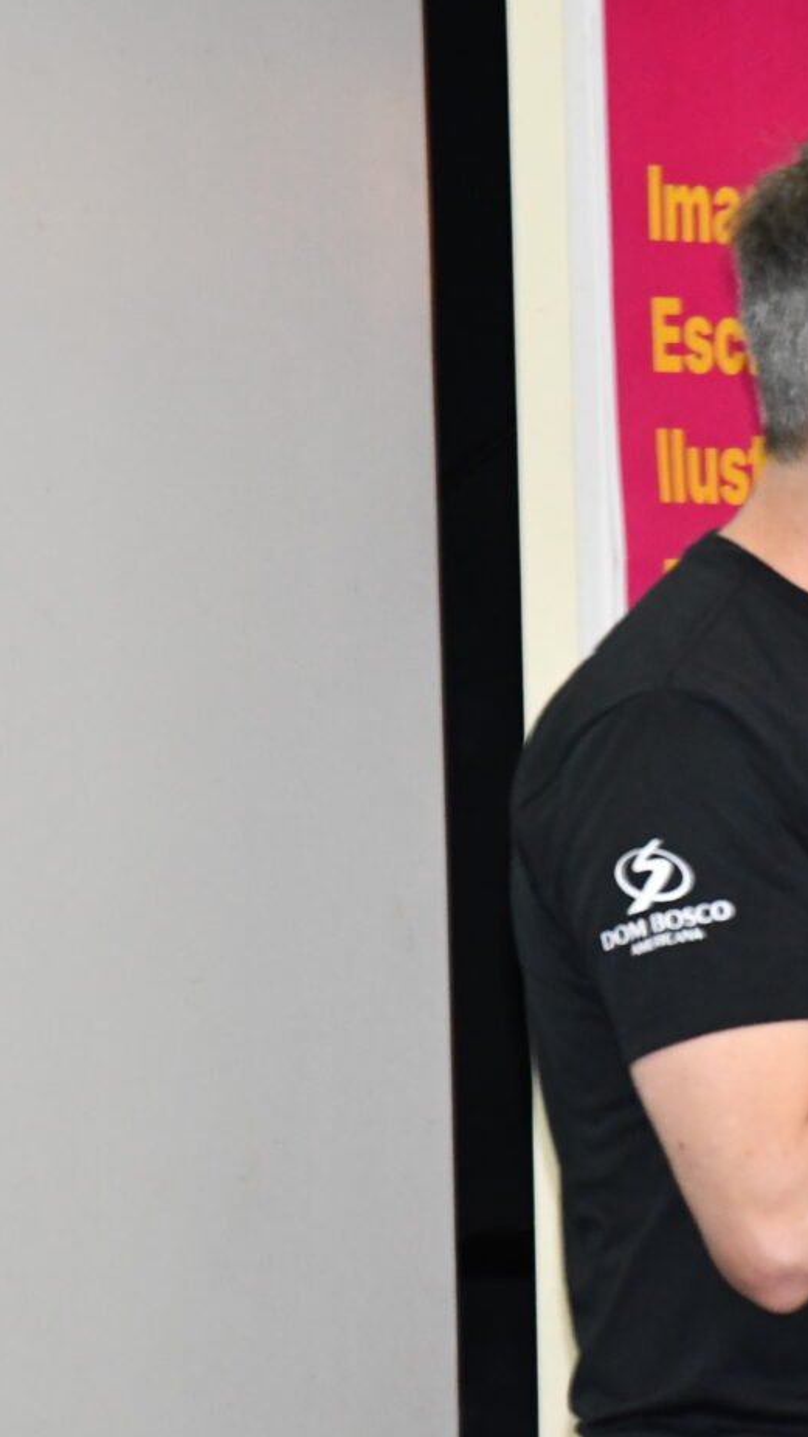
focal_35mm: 456
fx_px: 17365
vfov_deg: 4.7
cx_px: 816
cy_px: 757
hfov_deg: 2.7
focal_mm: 140
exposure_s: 1/60
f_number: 5.6
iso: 2800
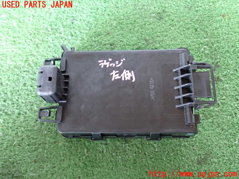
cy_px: 90
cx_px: 120
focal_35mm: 36
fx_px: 249
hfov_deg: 51.4
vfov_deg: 39.7
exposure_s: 1/30
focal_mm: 6.37
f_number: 2.5
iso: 800
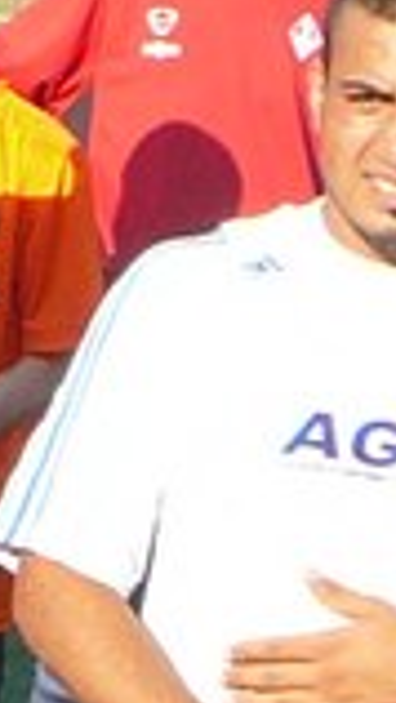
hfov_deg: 4.5
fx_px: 4513
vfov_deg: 8.8
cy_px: 850
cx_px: -1326
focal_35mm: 242
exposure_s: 1/400
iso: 80
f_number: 2.8
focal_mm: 5.2
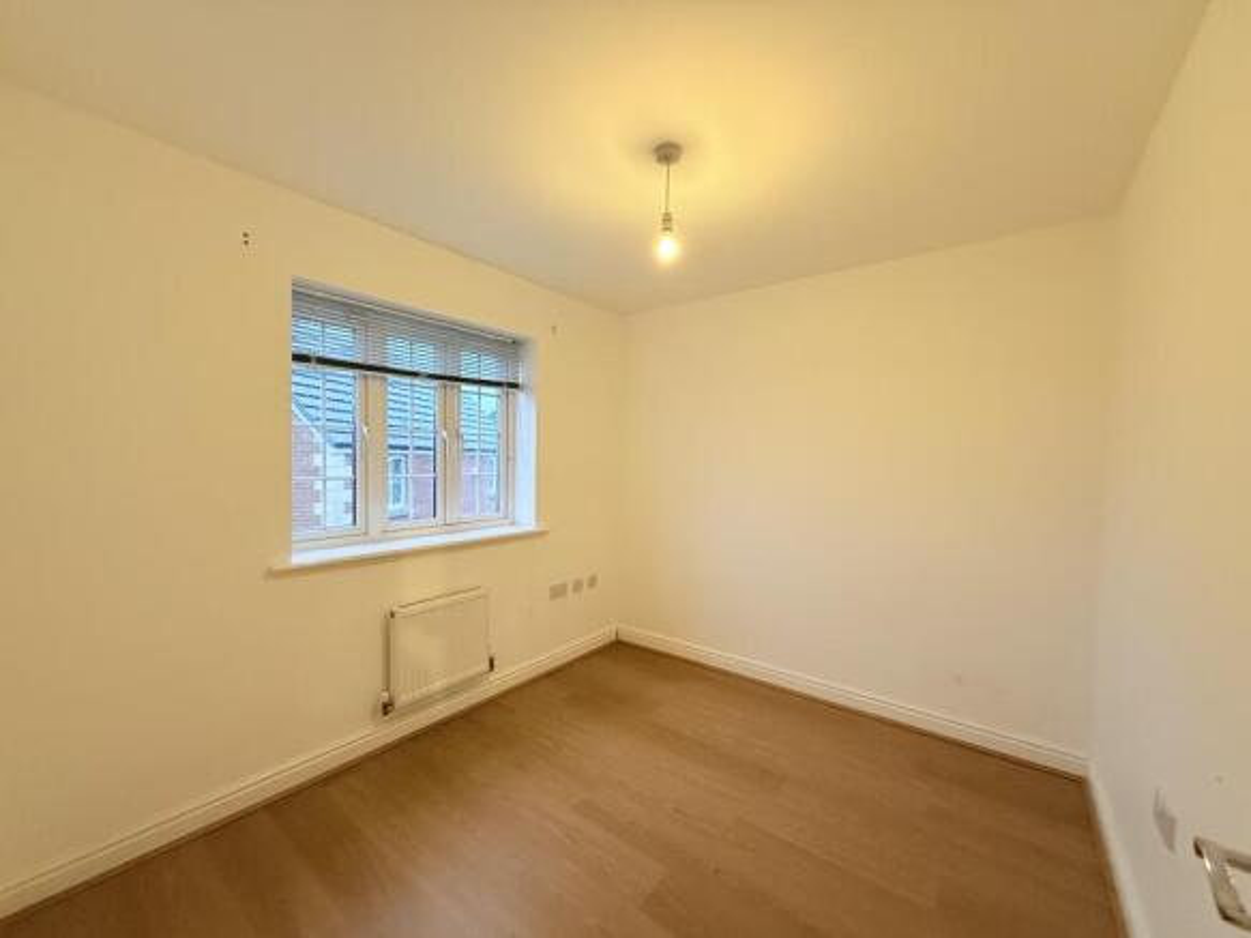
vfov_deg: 85.7
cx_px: 626
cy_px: 469
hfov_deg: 102.1
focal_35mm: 14
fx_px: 506
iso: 500
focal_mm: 2.22
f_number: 2.2
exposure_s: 1/50
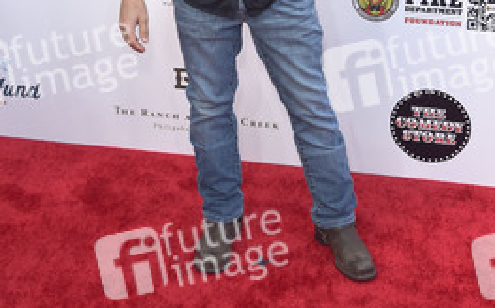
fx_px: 836
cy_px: -26
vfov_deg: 20.0
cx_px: 248
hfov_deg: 33.0
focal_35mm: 62
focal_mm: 40
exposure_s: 1/250
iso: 400
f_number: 6.3
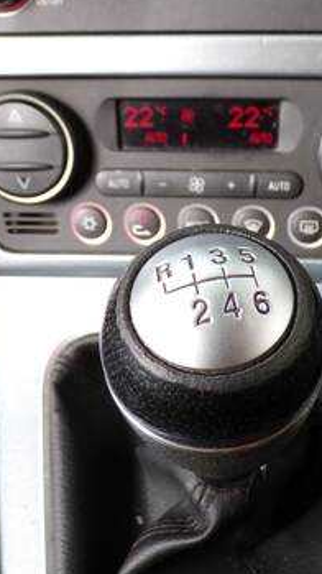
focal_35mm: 36
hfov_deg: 32.5
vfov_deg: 55.3
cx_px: 218
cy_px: 285
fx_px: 547
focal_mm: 4.3
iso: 100
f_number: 3
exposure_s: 1/58
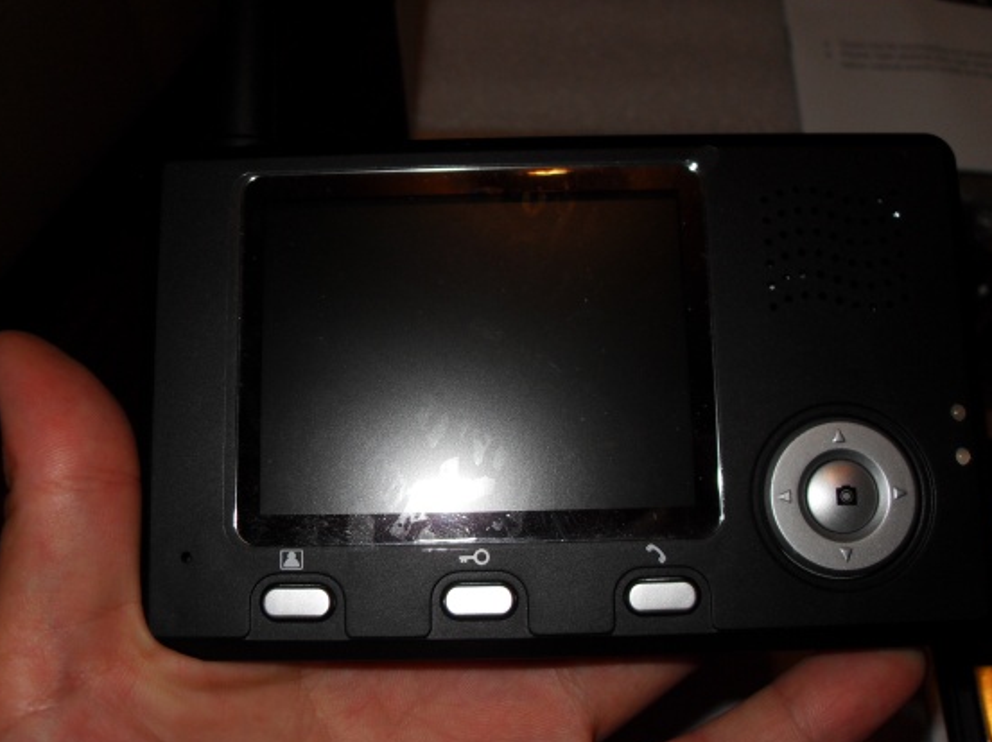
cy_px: 353
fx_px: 1088
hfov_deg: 49.0
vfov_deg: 37.7
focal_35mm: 38
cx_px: 483
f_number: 7
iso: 100
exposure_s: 1/30
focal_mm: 6.3
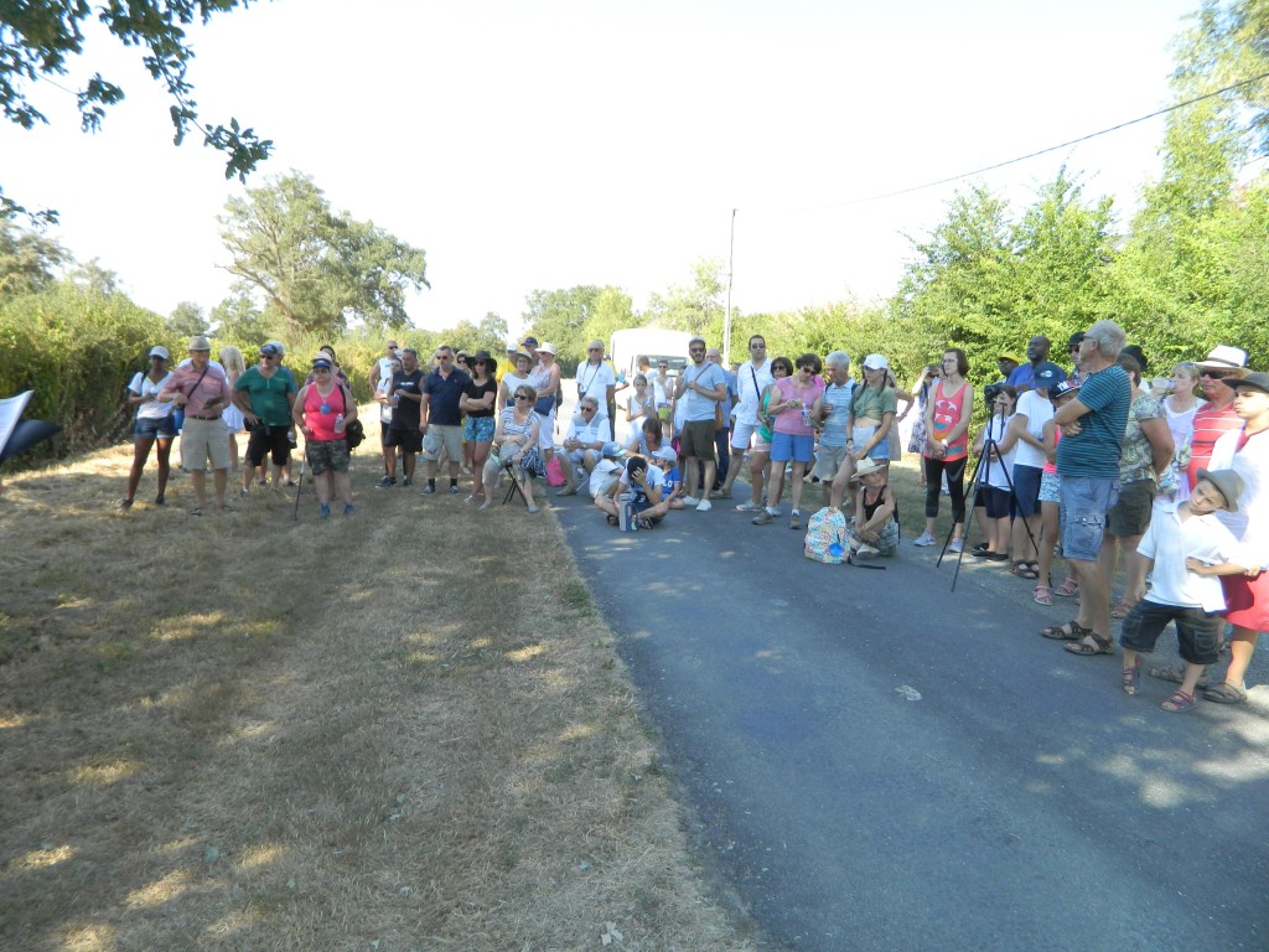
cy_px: 476
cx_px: 634
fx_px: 916
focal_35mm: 25
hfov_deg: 69.4
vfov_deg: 54.9
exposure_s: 1/200
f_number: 3.1
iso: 80
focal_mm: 4.5
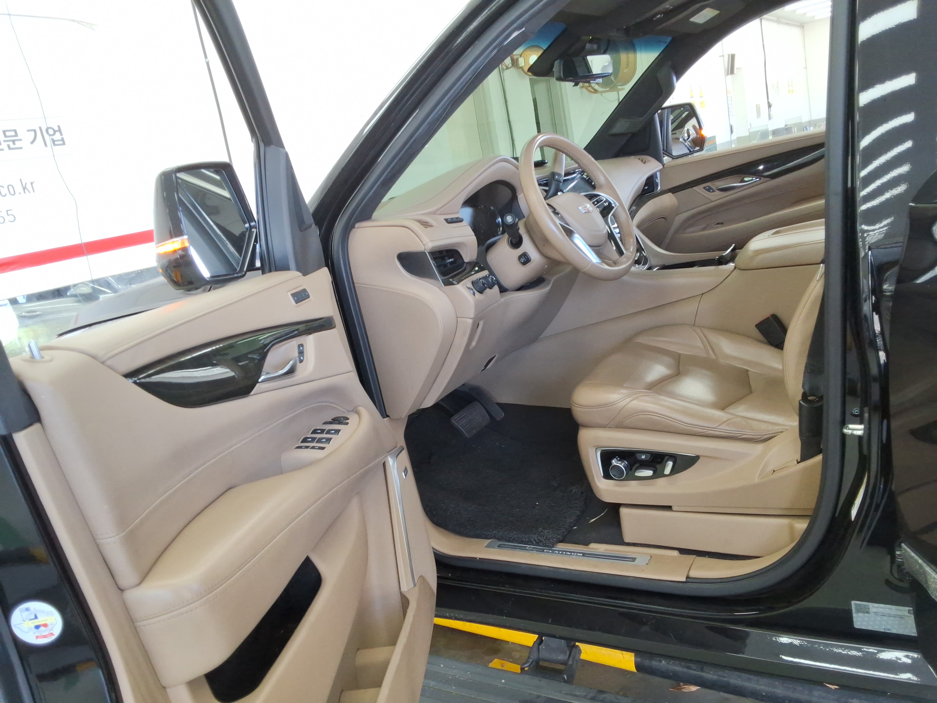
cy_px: 352
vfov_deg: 49.7
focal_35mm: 28
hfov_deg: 63.4
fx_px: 758
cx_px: 468
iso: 43
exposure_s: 1/60
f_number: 1.9
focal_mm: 2.91
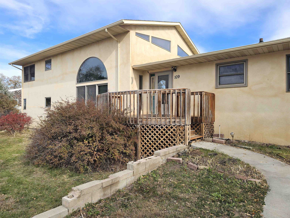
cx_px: 145
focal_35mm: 23
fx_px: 193
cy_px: 109
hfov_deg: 73.9
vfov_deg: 58.9
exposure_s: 1/294
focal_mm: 6.3
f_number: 1.7
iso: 10
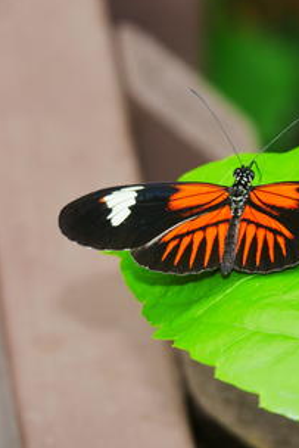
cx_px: 234
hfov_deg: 3.0
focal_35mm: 462
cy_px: 205
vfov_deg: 4.5
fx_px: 5749
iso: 200
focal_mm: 150
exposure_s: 1/100
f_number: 5.6
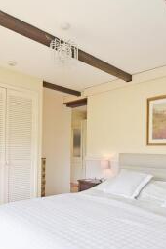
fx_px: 194
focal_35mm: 28
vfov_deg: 64.7
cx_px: 91
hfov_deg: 46.3
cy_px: 152
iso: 400
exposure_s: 1/200
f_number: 4.5
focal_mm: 10
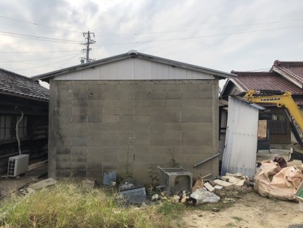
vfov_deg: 49.8
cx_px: 152
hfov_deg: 63.4
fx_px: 245
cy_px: 114
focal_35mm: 28
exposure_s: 1/2404
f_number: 1.8
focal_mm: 3.99
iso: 20
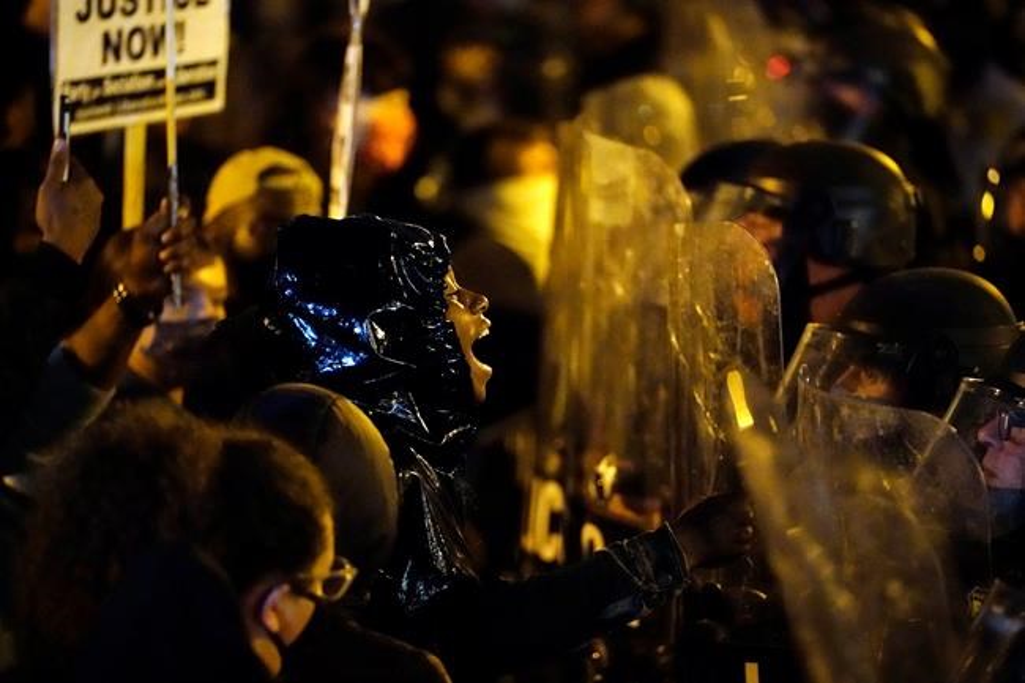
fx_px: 5436
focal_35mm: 191
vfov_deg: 7.2
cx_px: 512
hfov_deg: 10.8
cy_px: 342
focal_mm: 191
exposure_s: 1/125
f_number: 2.8
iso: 25600
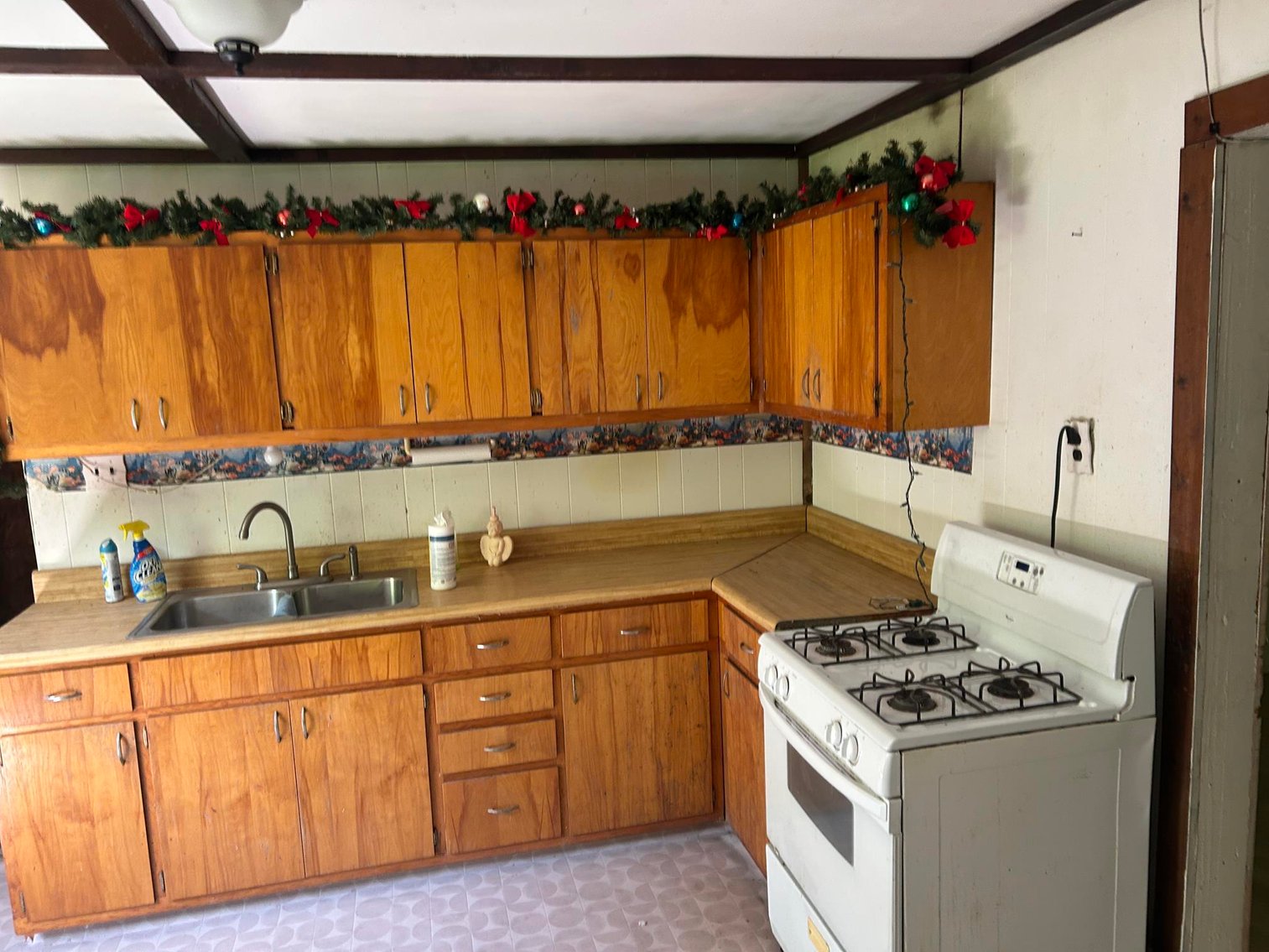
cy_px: 476
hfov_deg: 67.3
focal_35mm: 26
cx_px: 634
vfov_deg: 53.1
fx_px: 953
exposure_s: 1/90
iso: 125
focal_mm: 5.7
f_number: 1.5
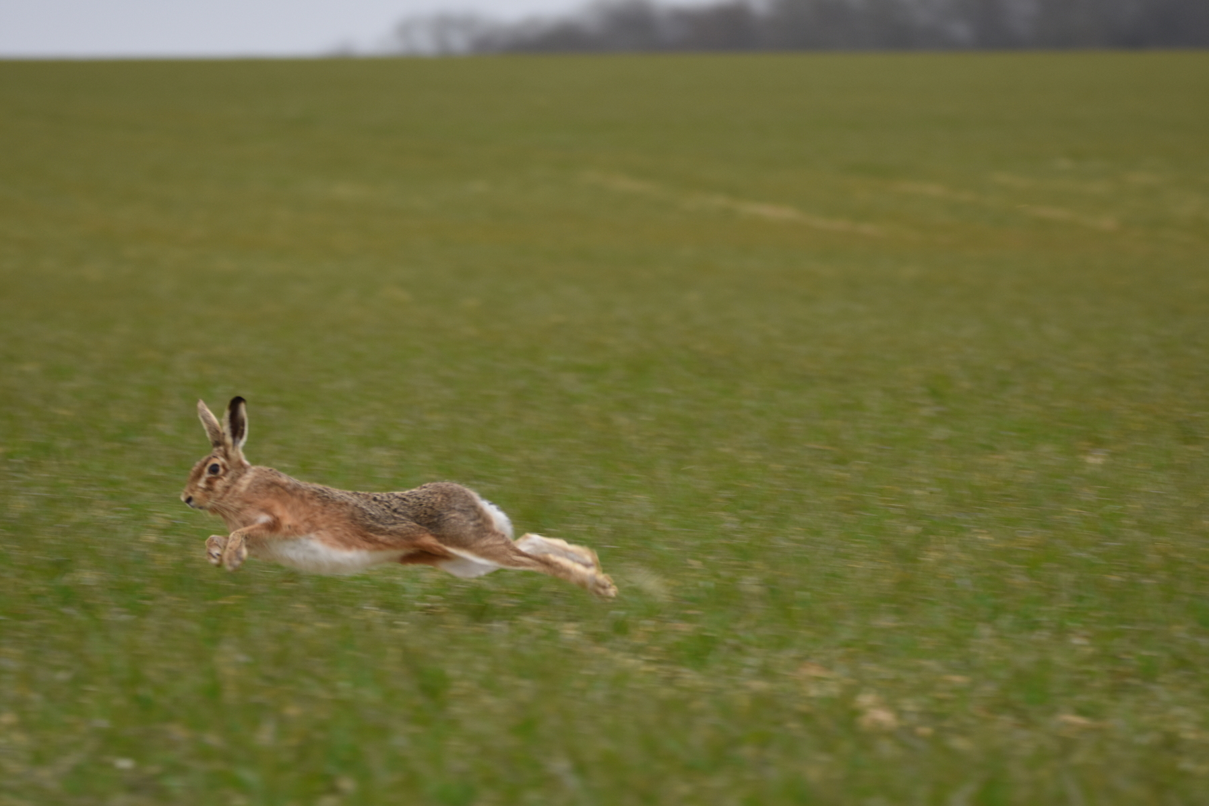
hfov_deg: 7.4
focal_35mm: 279
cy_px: 403
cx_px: 606
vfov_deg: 4.9
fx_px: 9352
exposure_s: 1/320
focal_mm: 185
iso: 320
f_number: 5.3
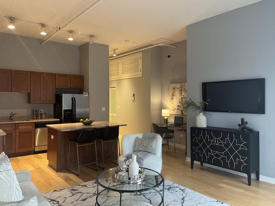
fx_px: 207
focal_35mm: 26
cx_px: 138
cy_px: 103
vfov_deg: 53.1
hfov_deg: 67.3
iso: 160
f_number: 1.6
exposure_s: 1/60
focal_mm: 5.1
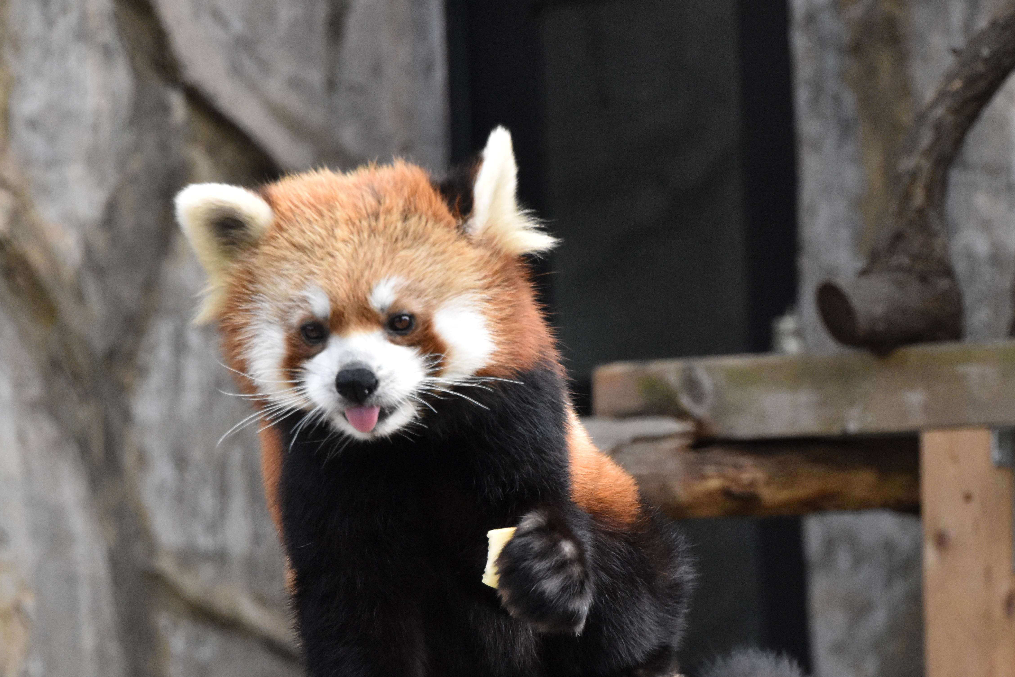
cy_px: 408
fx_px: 6202
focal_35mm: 220
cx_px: 506
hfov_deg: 9.4
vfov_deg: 6.2
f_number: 7.1
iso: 3200
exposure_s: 1/800
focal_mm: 110
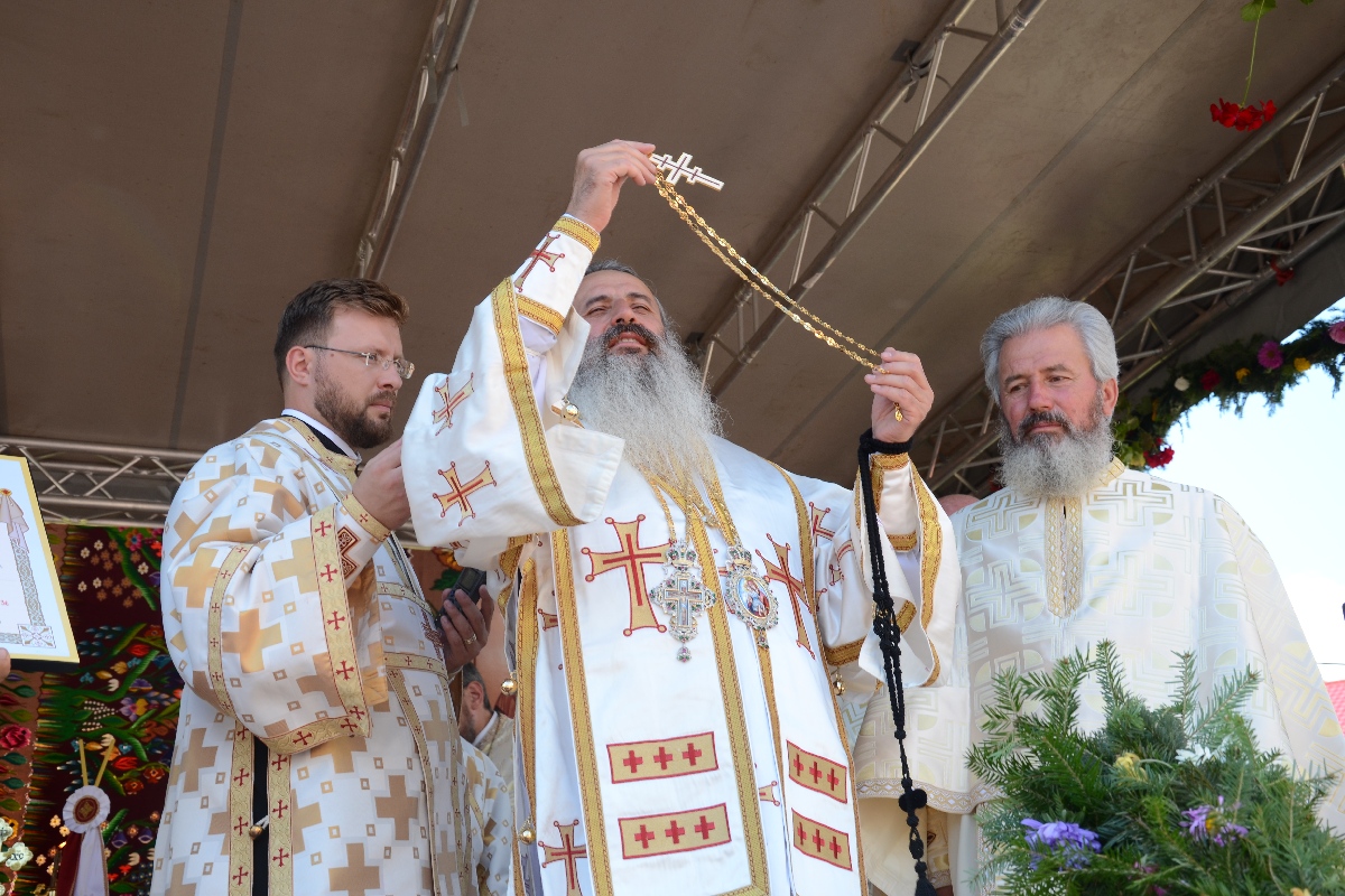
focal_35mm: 51
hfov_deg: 38.9
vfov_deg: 26.5
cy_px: 448
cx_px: 672
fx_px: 1905
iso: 160
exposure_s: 1/100
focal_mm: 34
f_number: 6.3
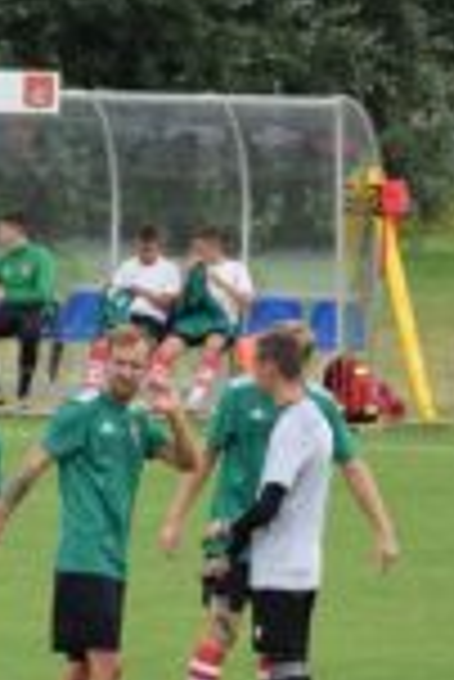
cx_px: -103
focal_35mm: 626
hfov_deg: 2.2
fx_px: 11814
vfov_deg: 3.3
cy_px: 441
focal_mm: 105
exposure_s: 1/1600
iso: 720
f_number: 6.3
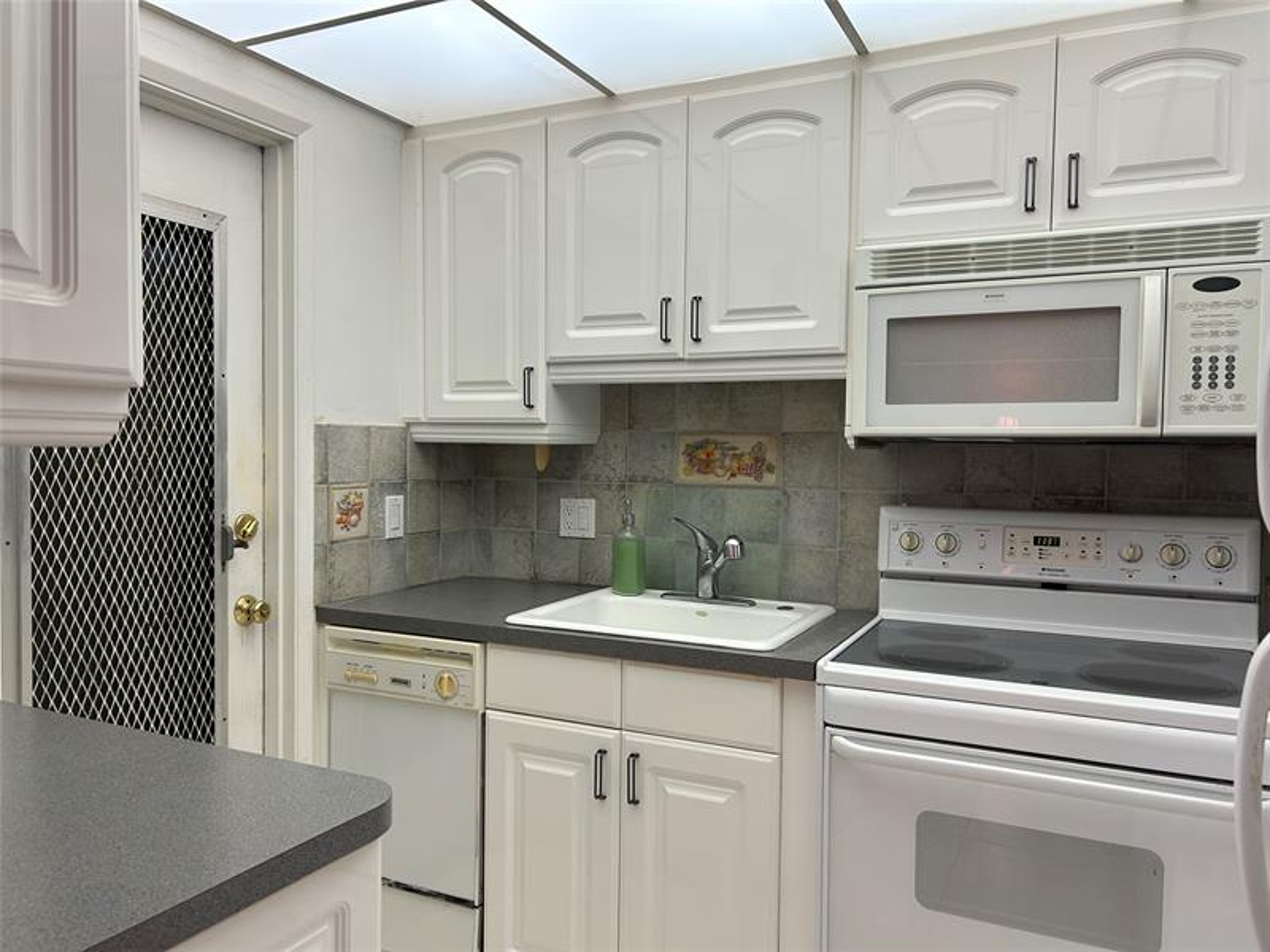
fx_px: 954
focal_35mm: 26
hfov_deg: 67.3
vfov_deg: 53.1
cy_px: 476
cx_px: 635
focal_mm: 5.7
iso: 100
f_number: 1.5
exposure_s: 1/120
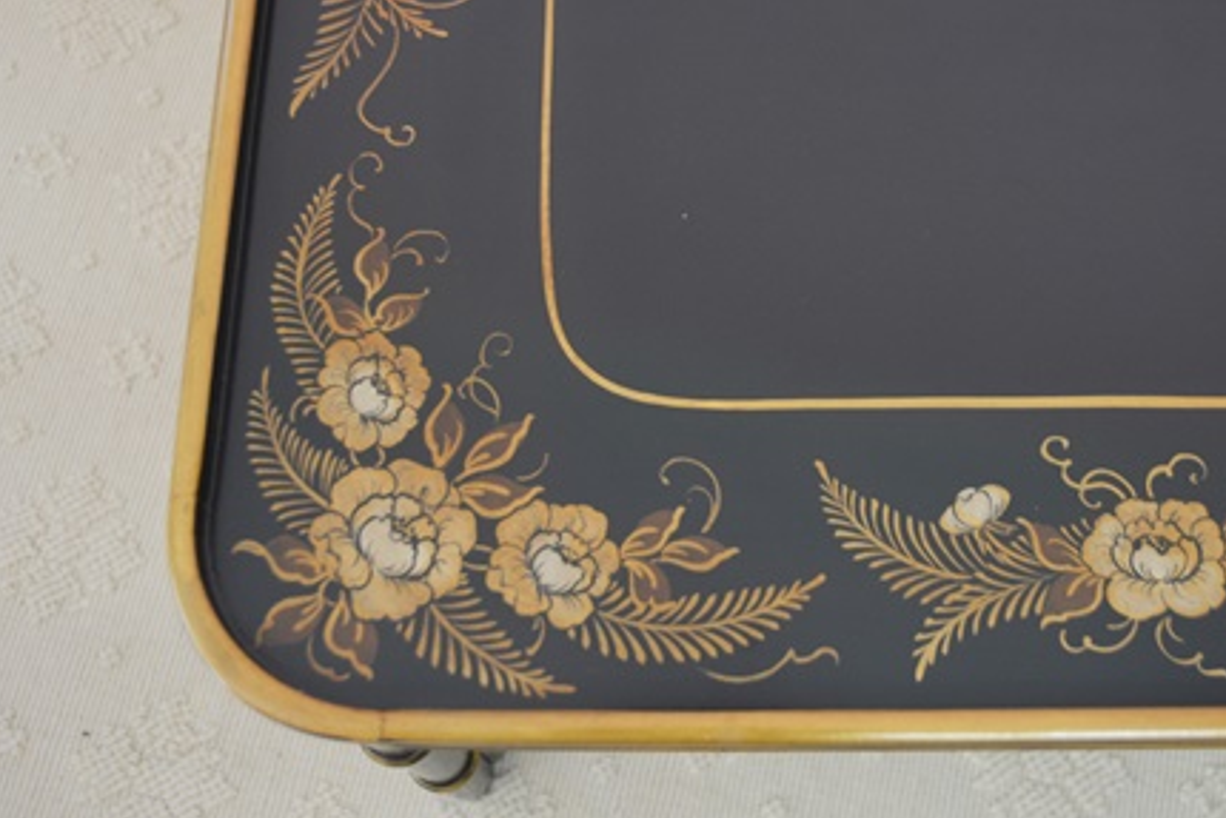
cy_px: 339
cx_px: 736
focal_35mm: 46
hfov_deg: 42.5
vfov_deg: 29.2
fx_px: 1567
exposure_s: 1/60
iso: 640
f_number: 4
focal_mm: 22
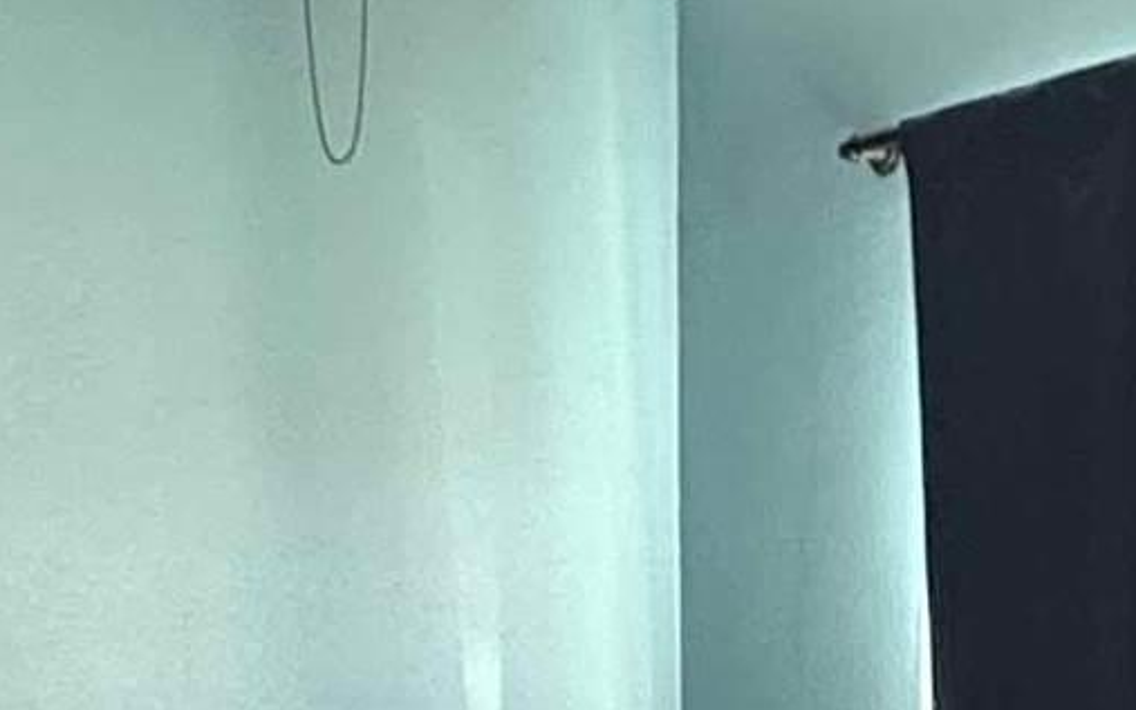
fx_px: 2787
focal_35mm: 90
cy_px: 1216
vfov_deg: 13.3
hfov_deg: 22.8
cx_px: 262
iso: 320
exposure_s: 1/91
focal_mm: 2.22
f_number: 2.2
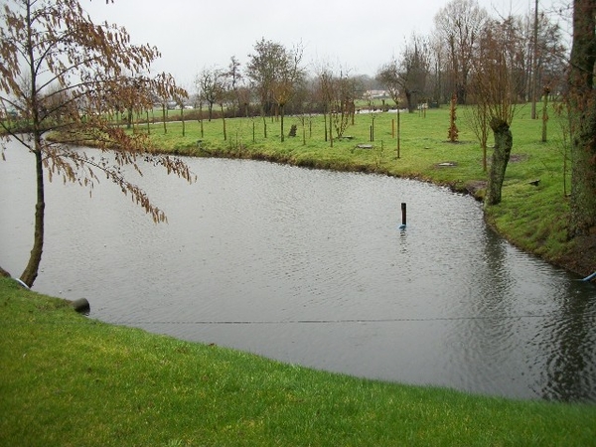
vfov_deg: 44.2
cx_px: 298
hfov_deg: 56.8
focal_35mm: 32
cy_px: 224
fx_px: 551
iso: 80
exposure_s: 1/80
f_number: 2.9
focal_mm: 5.7
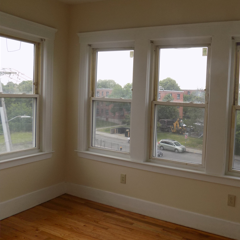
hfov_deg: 49.6
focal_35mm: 32
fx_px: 251
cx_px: 172
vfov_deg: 51.1
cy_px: 112
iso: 80
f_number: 3.1
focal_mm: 4
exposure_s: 1/125
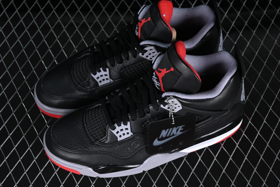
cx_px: 140
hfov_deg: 27.0
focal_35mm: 75
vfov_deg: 18.2
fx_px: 583
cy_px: 94
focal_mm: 50
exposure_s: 1/50
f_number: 6.3
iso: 160
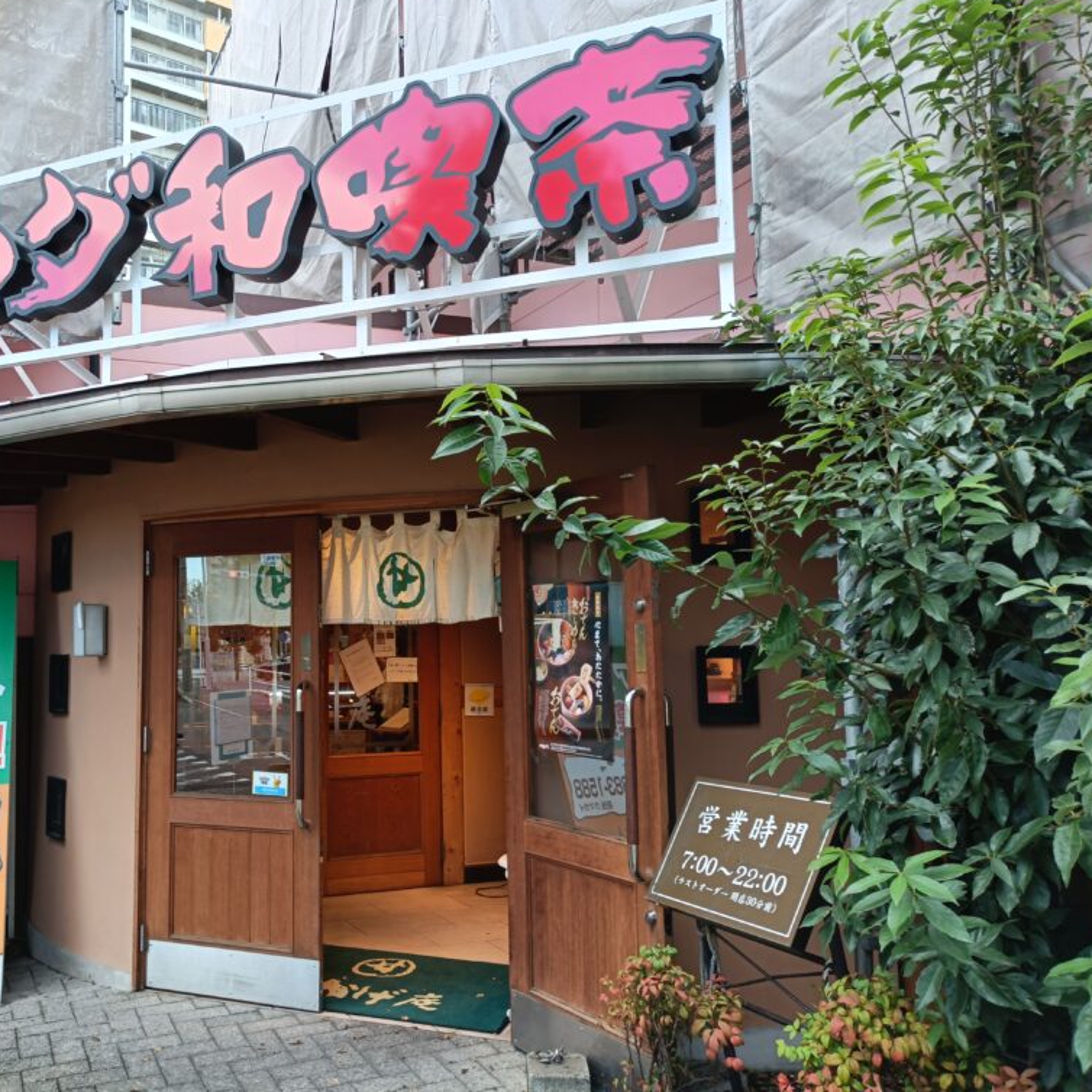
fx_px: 1071
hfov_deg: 53.0
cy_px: 537
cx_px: 362
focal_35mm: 30
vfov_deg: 54.0
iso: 100
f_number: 1.7
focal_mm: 4.7
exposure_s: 1/50
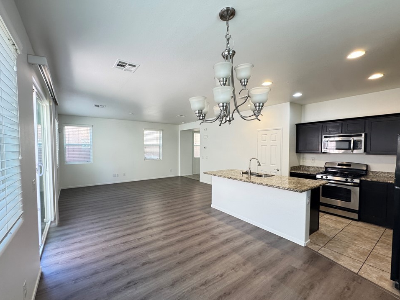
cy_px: 154
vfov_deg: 81.7
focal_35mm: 15
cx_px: 190
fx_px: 173
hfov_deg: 98.1
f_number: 2.2
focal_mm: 2.22
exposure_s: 1/60
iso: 250
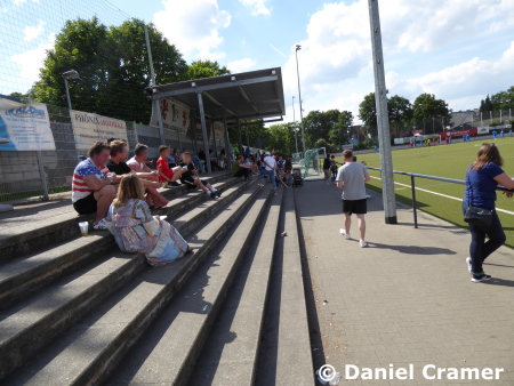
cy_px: 193
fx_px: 357
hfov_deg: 71.6
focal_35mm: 24
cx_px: 257
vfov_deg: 56.9
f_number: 3.3
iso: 80
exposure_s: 1/640
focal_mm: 4.3
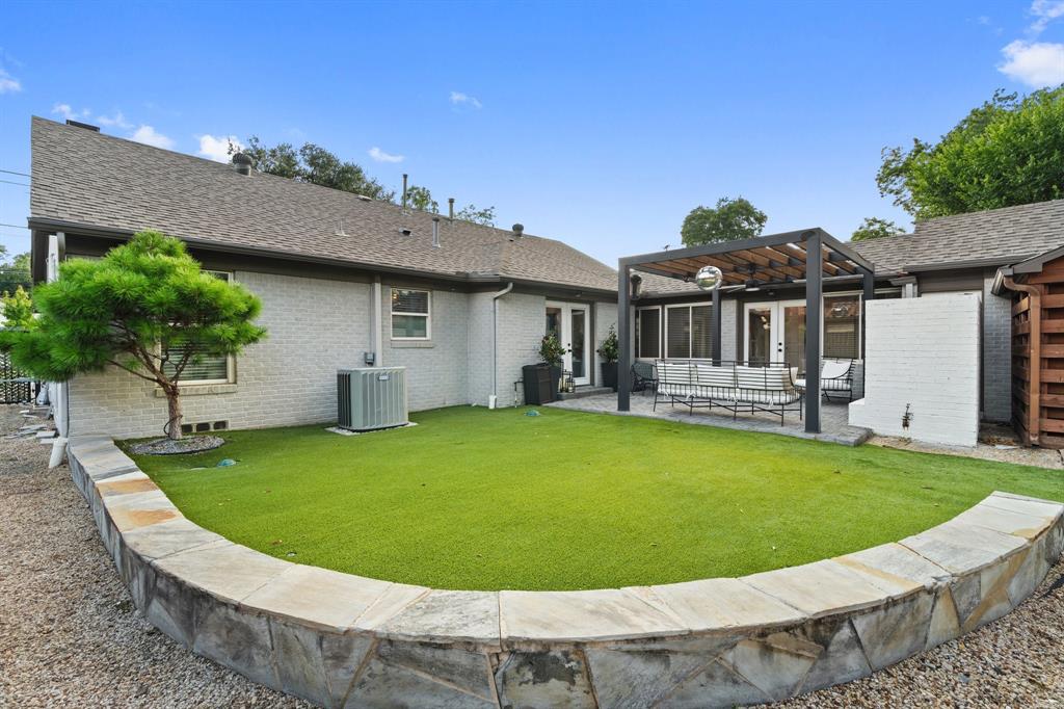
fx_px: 473
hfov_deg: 96.8
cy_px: 354
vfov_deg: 73.7
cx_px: 532
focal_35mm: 16
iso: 100
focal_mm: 16
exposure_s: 1/3
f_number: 9
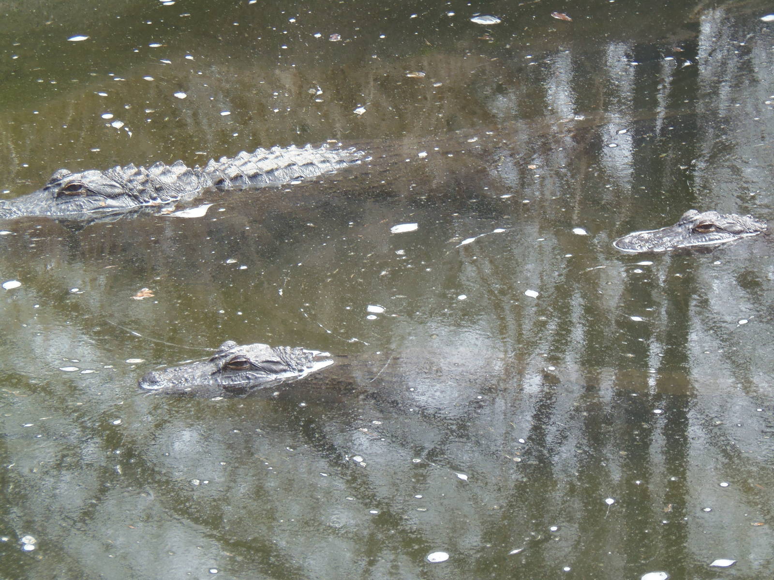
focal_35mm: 136
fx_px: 3041
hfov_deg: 14.5
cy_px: 290
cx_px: 387
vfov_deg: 10.9
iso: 64
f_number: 4.7
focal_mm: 25.2
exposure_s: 1/80
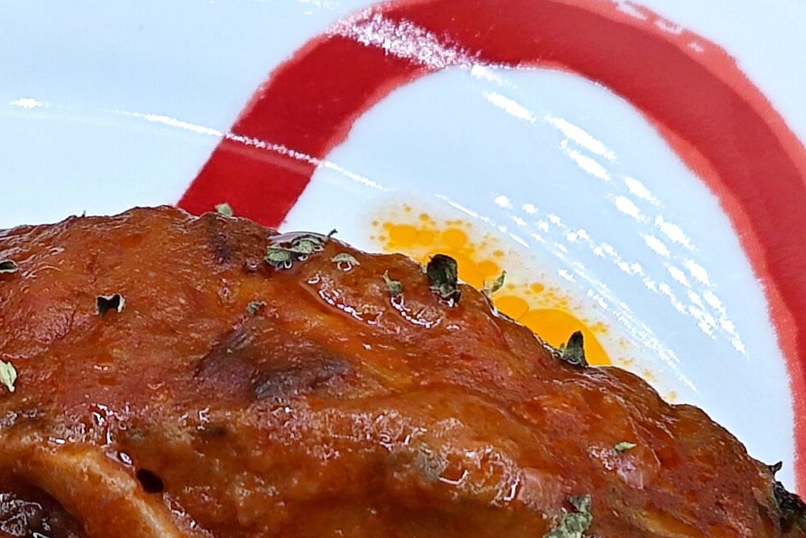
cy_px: 744
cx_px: 112
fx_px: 2866
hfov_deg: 15.9
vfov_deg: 10.4
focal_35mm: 128
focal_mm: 6.55
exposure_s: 1/436
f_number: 1.6
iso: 50
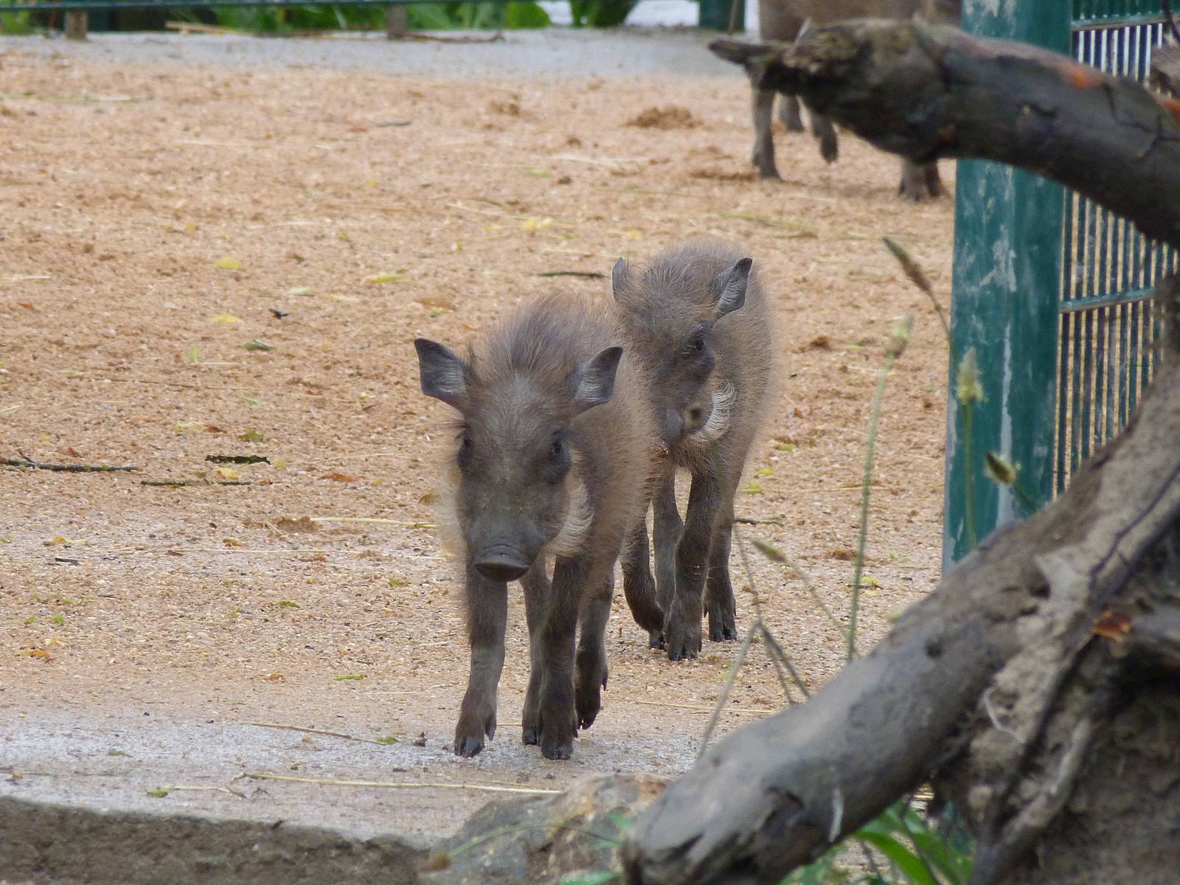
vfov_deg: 1.9
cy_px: 442
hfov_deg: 2.5
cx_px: 590
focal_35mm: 799
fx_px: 27237
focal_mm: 108
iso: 250
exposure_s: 1/250
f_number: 5.2
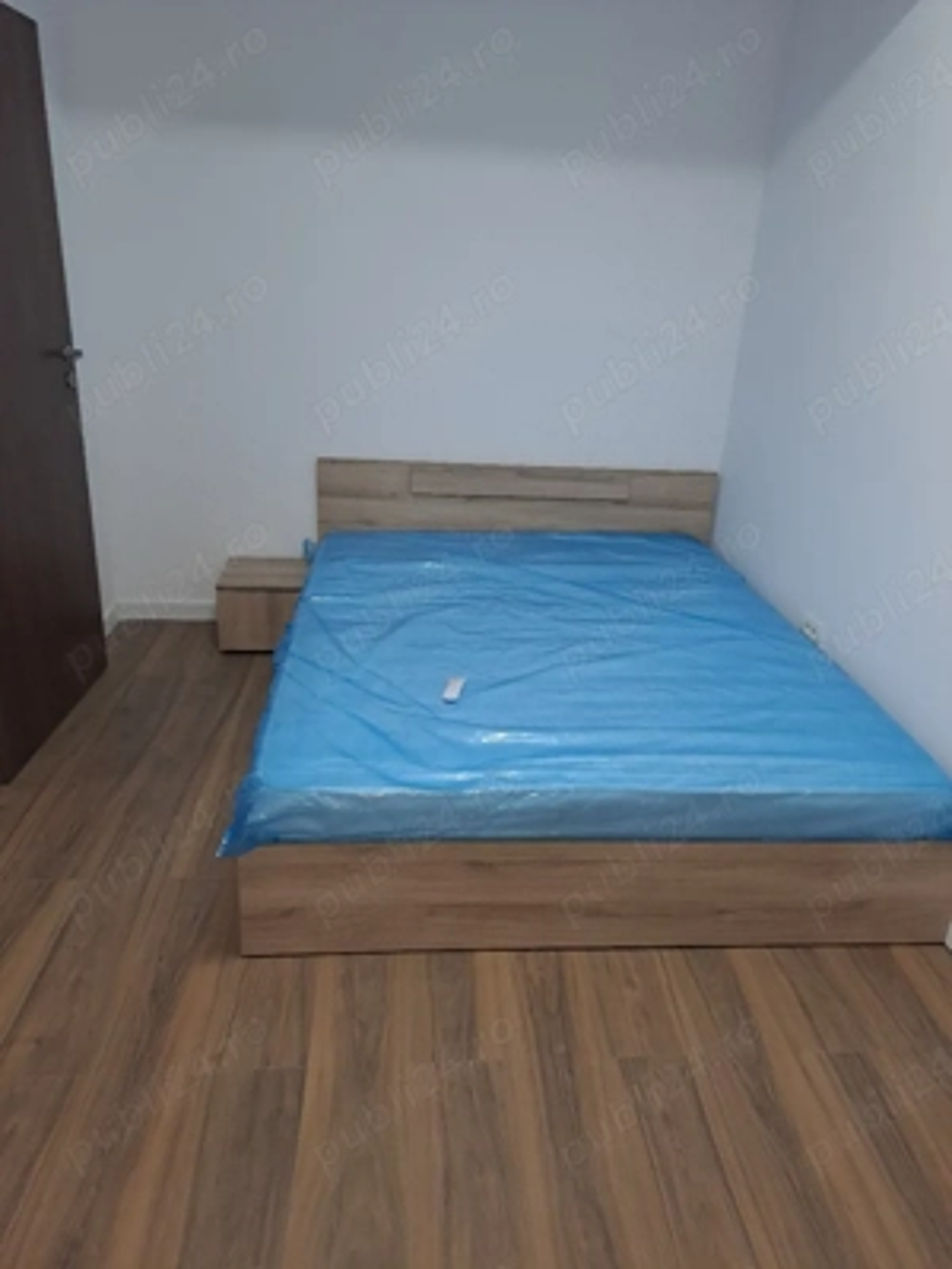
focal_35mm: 25
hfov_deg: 54.9
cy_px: 634
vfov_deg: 69.4
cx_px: 476
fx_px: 917
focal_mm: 4.65
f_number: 1.8
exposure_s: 1/50
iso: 160
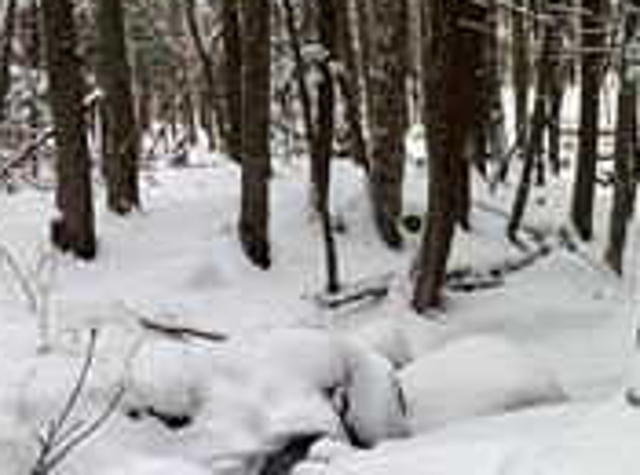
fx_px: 1308
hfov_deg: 25.4
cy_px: 259
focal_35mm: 71
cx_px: 709
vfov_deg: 20.6
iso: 25
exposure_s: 1/143
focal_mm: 3.3
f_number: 2.4
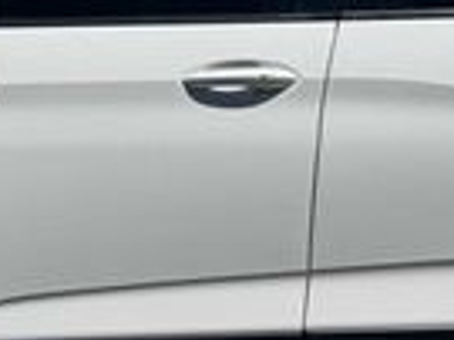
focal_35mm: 114
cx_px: 172
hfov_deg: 17.3
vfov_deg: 13.0
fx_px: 1494
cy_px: 162
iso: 80
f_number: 1.78
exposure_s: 1/9009
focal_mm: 6.76
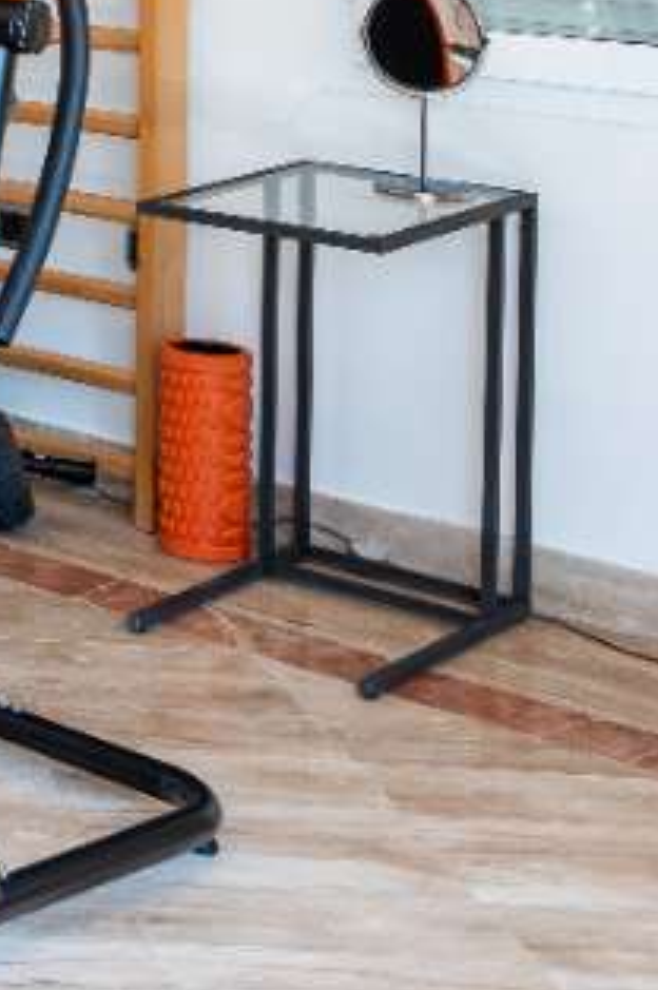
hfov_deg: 11.4
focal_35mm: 96
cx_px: -1009
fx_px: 2638
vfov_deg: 19.8
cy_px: -240
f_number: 7.1
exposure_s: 1/4
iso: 100
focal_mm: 20
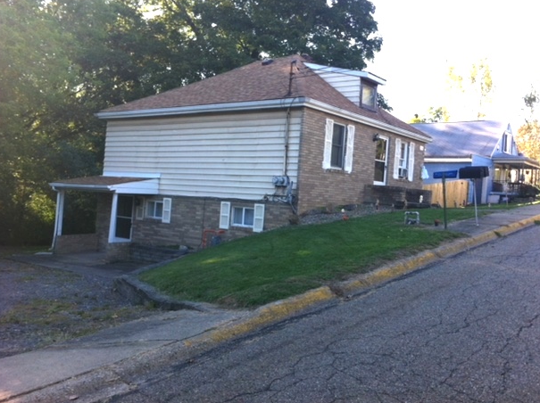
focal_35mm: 37
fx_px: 576
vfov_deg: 38.6
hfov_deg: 50.2
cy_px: 194
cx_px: 278
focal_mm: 3.85
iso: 80
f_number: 2.8
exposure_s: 1/161
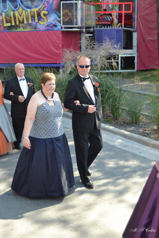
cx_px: 80
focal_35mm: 52
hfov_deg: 25.8
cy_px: 119
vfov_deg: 37.9
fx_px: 348
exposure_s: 1/125
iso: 180
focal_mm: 35
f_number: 5.6
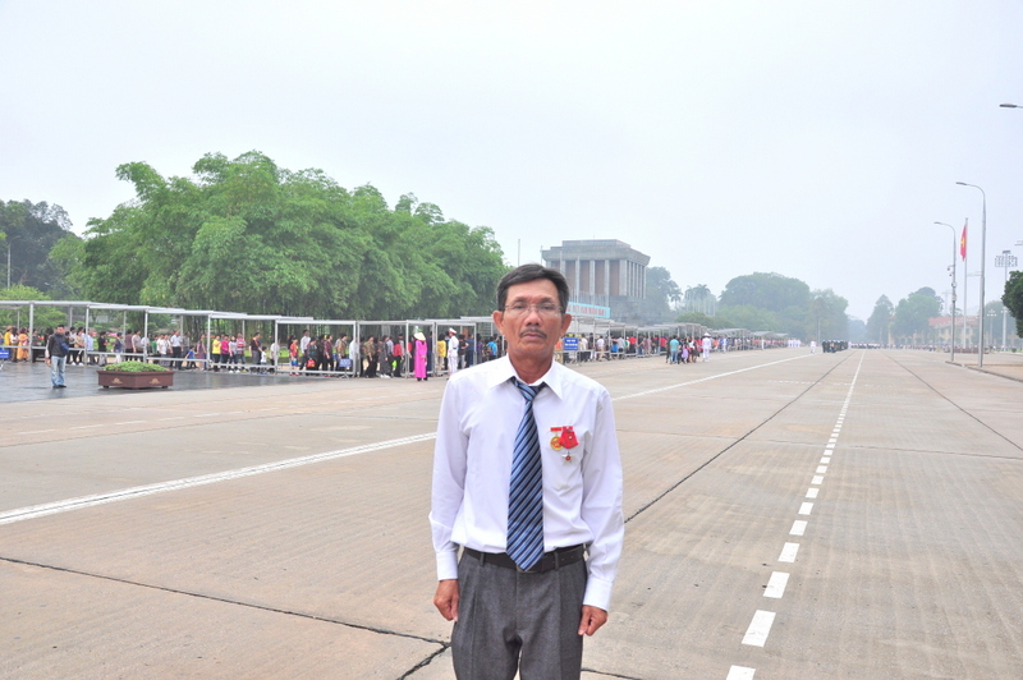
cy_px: 340
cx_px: 512
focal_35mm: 32
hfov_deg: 59.5
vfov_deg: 41.6
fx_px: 894
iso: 400
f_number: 8
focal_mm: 21
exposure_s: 1/250
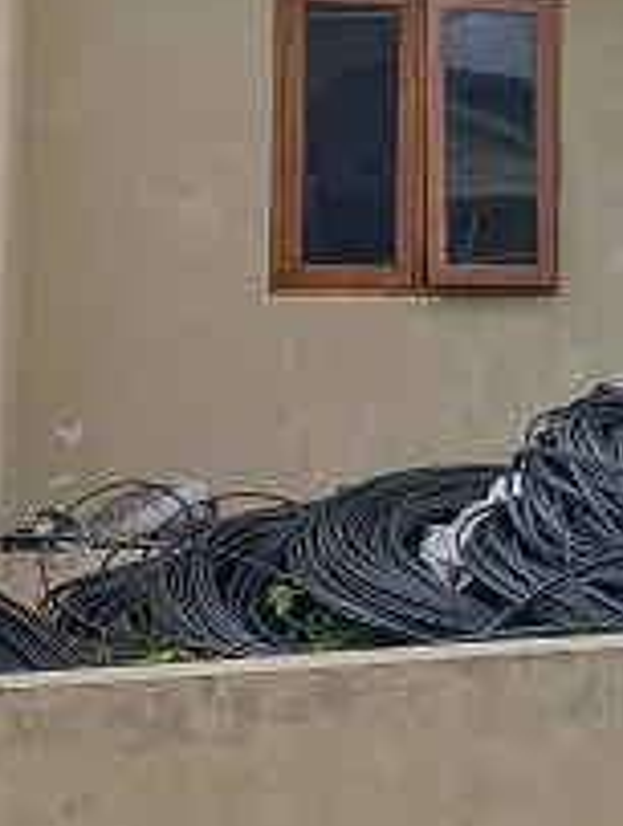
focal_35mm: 86
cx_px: 1018
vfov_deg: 22.6
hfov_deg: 15.5
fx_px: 2057
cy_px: 234
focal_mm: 4.74
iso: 213
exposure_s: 1/100
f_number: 1.79
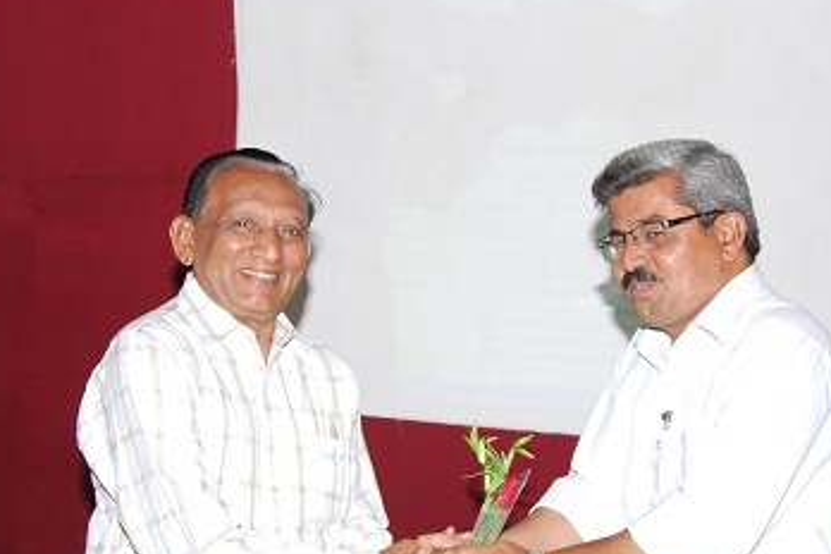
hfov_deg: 29.2
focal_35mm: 69
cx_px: 451
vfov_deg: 19.7
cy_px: 368
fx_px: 1593
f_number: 6.3
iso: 400
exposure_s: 1/100
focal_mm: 32
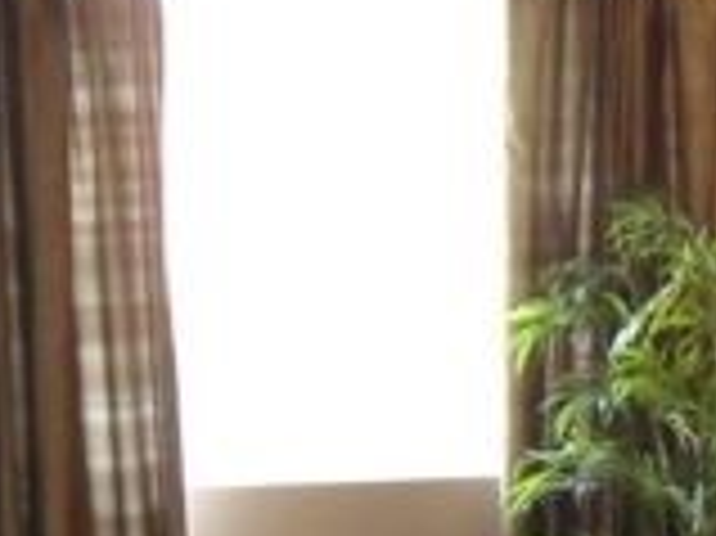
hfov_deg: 13.2
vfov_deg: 10.1
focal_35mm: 141
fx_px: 2914
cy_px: 869
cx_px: 1094
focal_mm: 6.3
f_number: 3
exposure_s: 1/45
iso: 320
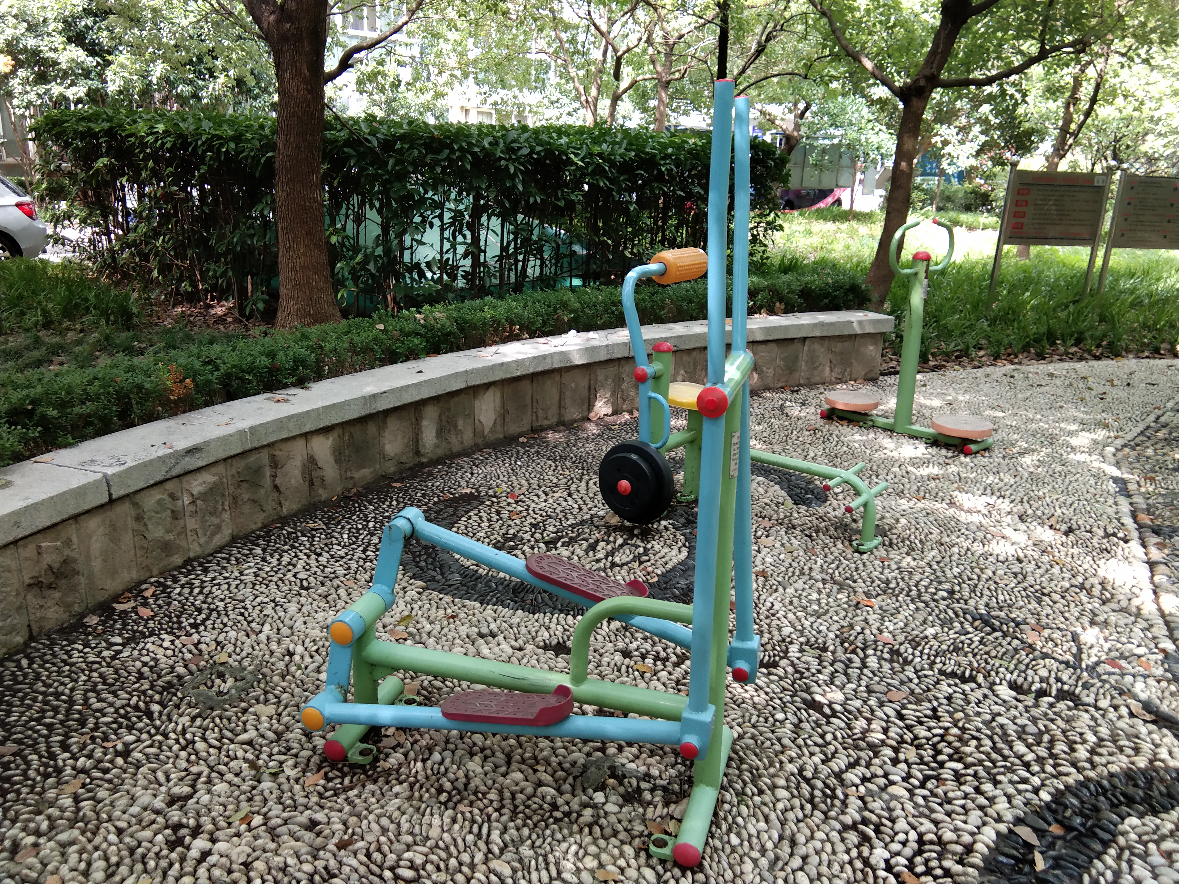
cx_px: 590
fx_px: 1056
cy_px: 442
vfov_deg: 45.4
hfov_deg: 58.4
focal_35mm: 31
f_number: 2.2
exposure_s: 1/50
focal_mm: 3.69
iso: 100
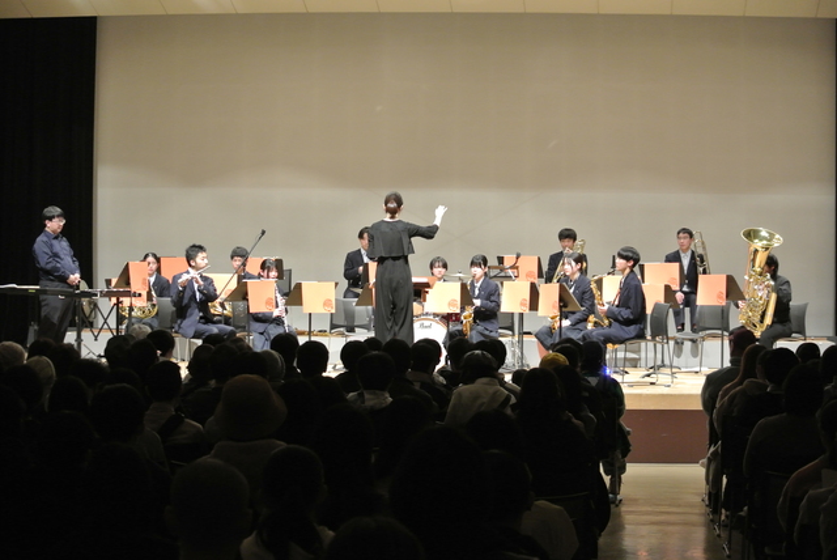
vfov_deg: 16.9
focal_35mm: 81
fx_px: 1885
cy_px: 280
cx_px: 418
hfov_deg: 25.0
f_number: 3.8
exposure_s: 1/25
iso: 800
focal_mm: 30
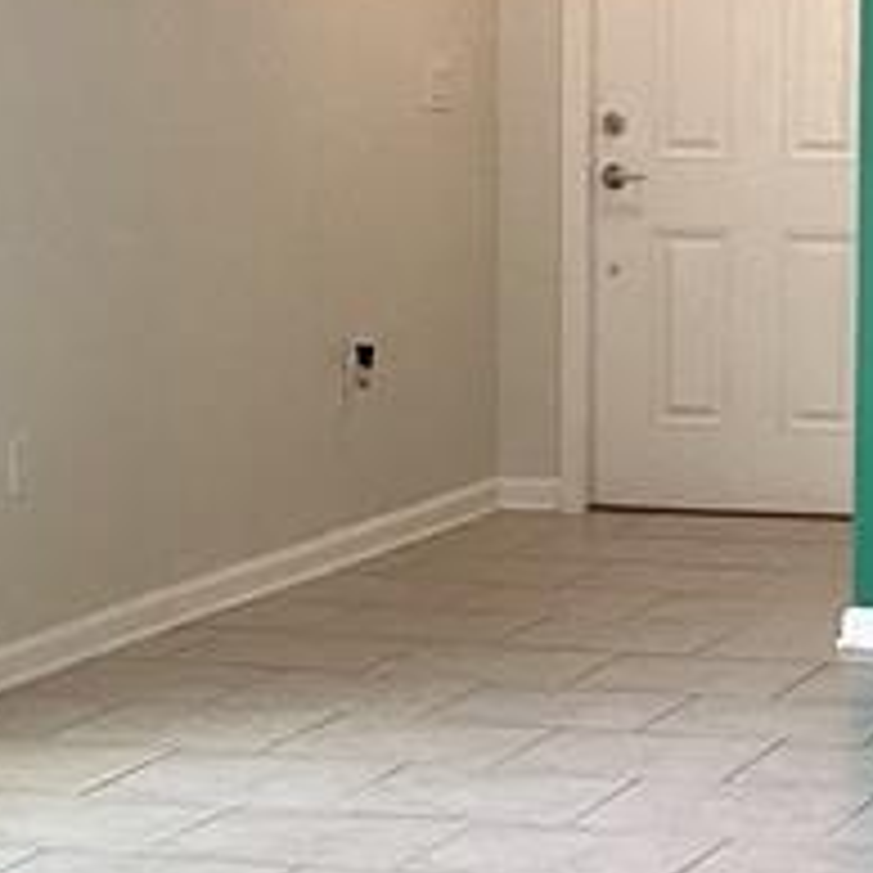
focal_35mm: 145
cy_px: 369
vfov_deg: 12.0
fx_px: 4137
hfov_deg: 12.0
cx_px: 684
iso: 64
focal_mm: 3.3
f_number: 2.4
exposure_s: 1/60
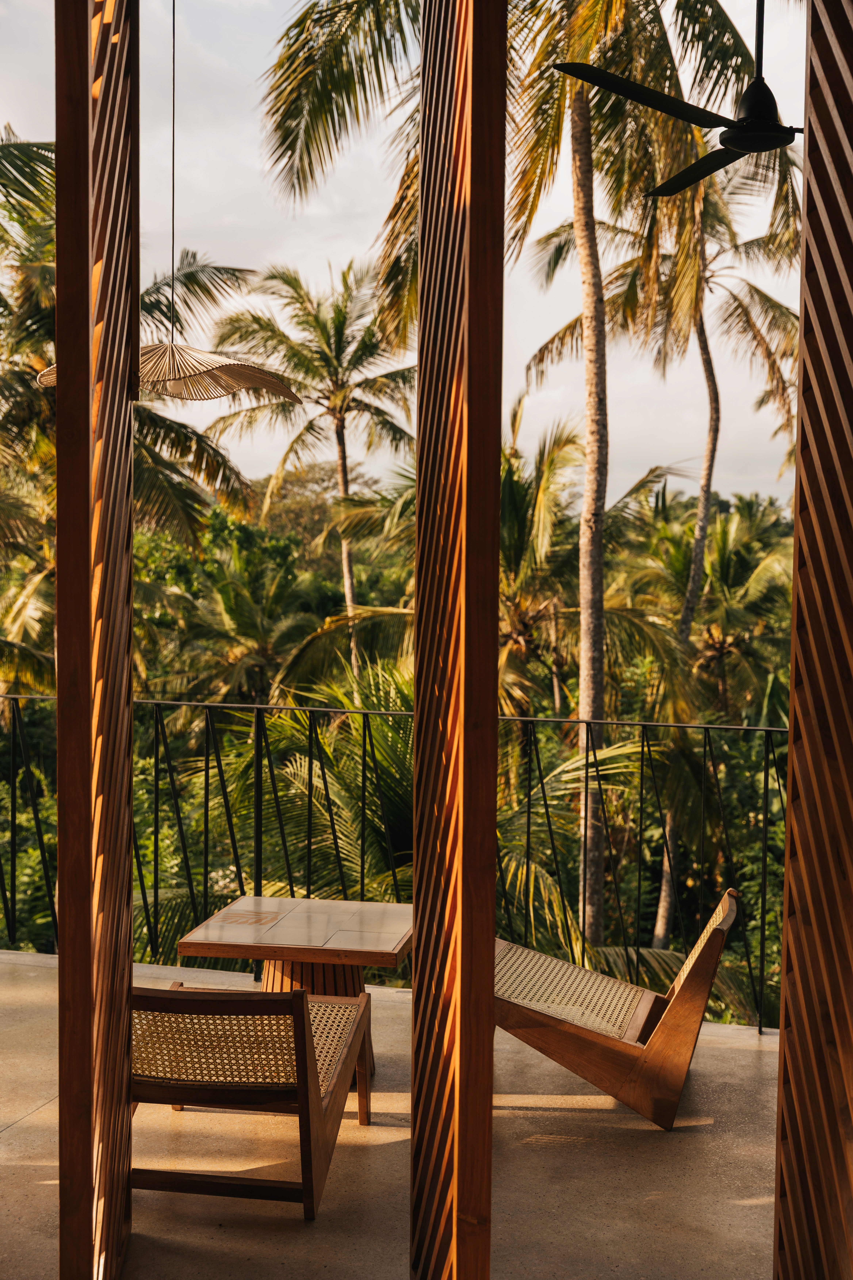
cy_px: 640
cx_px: 426
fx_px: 1549
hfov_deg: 30.8
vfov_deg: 44.9
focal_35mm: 44
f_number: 4
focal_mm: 43.6
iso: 50
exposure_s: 1/250
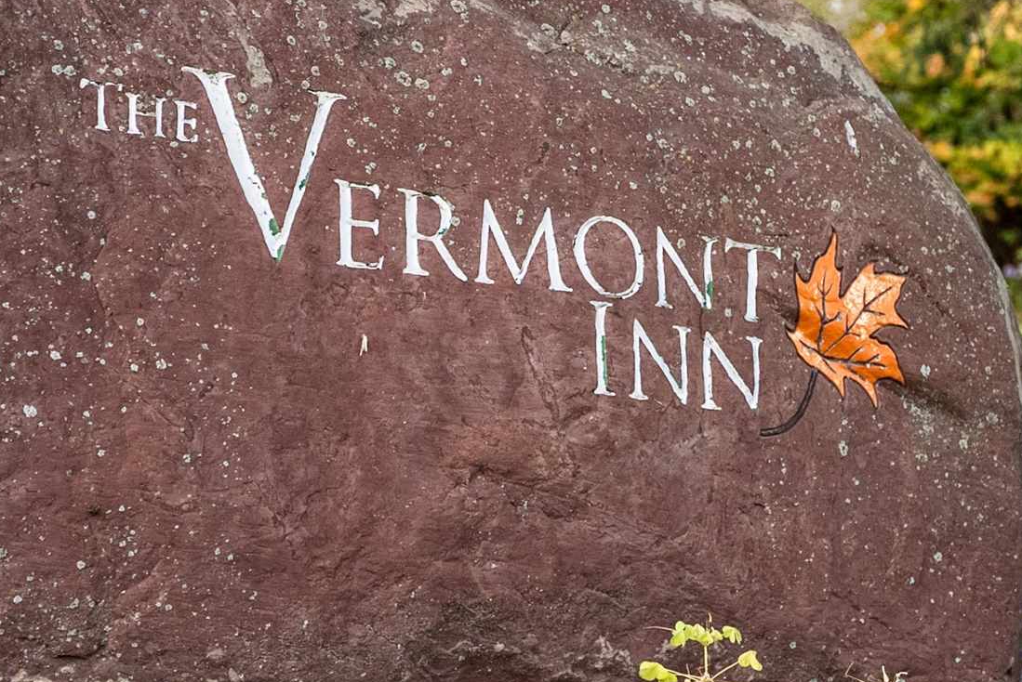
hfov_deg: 21.4
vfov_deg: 14.4
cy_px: 367
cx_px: 632
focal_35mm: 95
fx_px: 2698
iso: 1000
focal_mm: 34
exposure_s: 1/160
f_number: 4
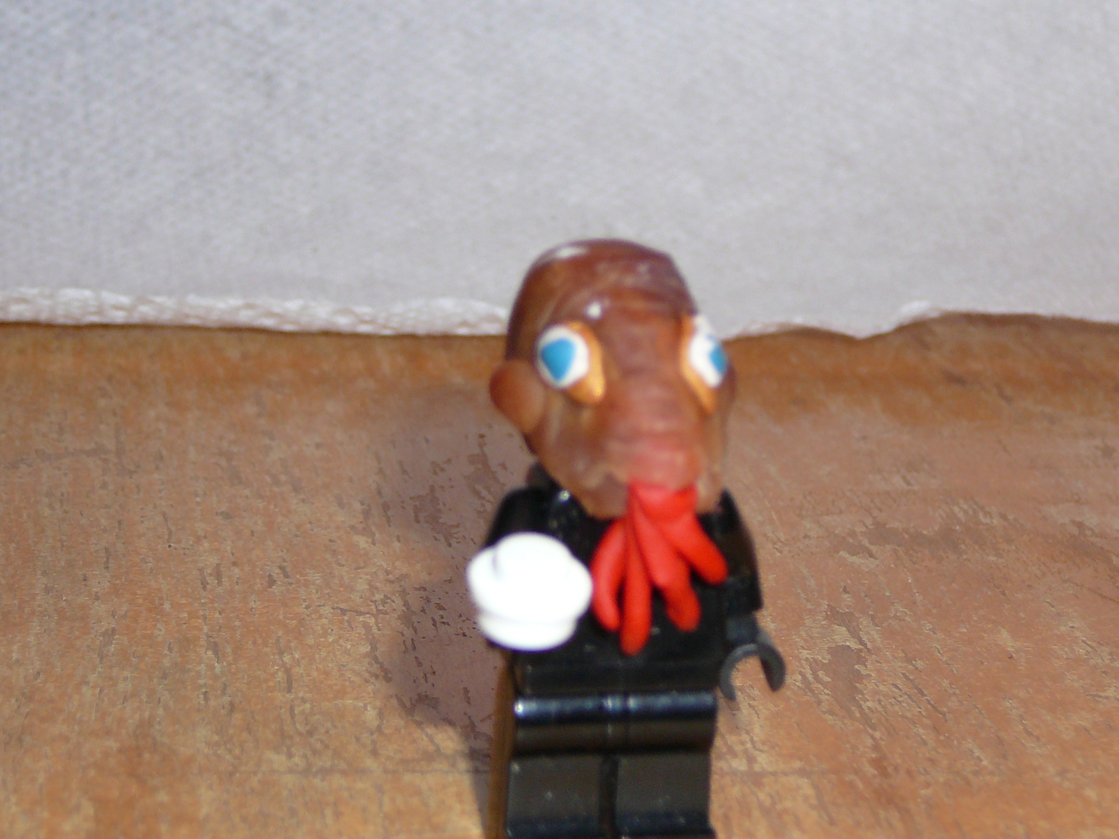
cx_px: 560
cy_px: 420
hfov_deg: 19.1
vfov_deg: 14.4
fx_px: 3330
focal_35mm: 103
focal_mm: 12.2
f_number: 3.8
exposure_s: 1/30
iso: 100
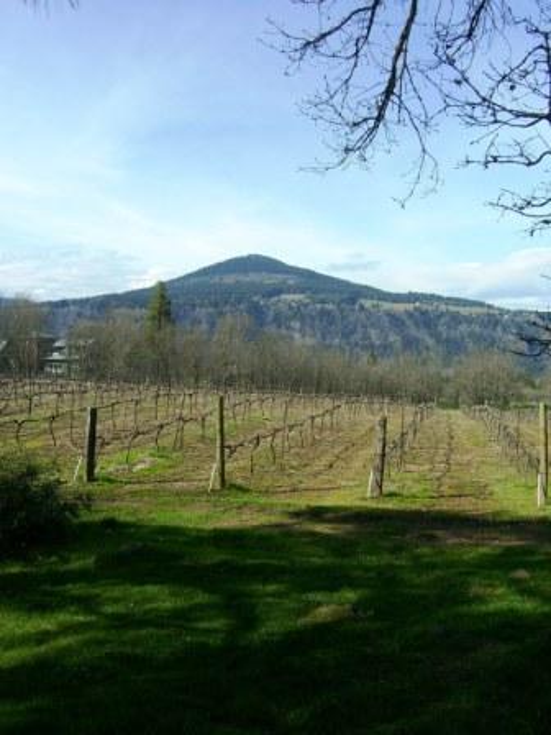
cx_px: 276
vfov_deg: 54.0
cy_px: 368
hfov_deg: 41.8
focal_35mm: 34
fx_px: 722
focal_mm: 5.6
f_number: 4.8
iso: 80
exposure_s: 1/350
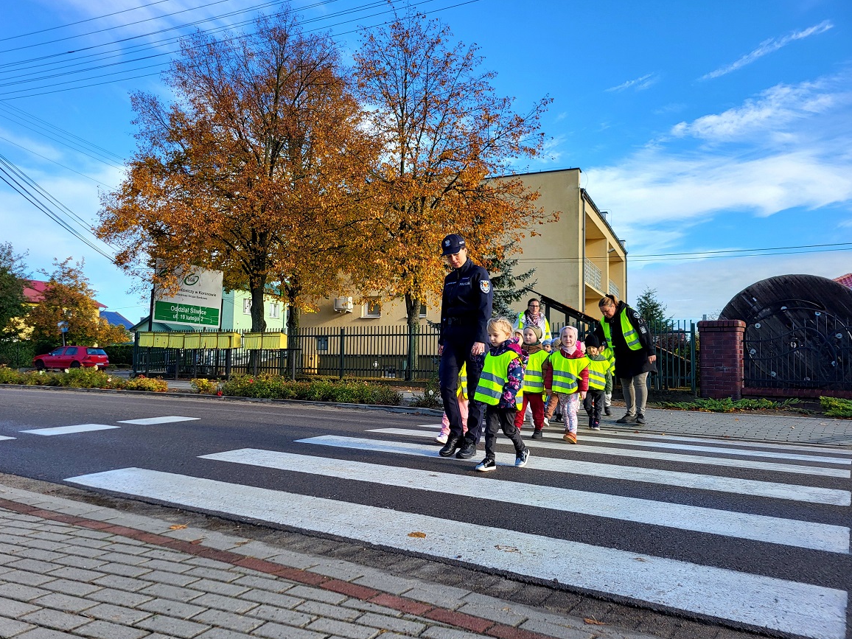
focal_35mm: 27
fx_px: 665
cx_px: 411
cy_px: 319
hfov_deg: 65.3
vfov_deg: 51.4
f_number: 1.8
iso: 40
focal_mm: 5.4
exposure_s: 1/1084
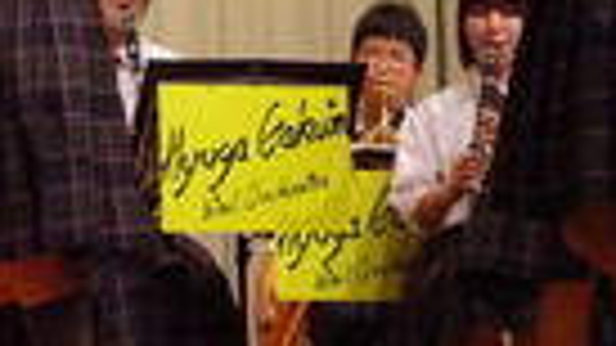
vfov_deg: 5.8
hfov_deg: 10.4
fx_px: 3364
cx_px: 67
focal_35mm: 206
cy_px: -126
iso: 12800
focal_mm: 40
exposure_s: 1/200
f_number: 8
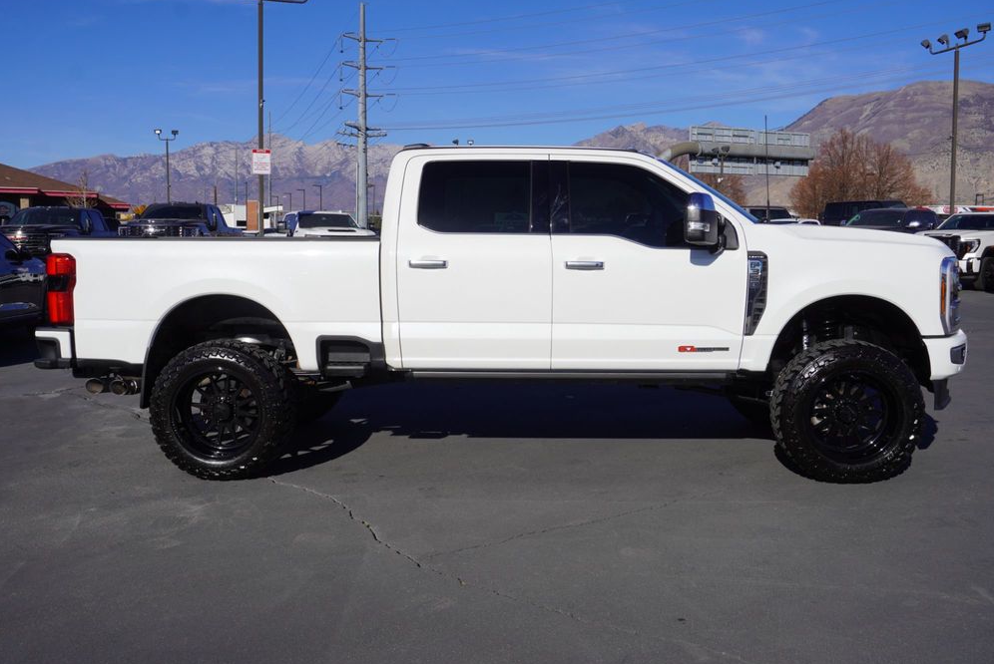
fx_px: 1022
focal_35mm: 37
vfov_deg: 36.0
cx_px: 491
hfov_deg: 51.8
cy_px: 331
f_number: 11
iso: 100
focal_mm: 24
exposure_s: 1/320
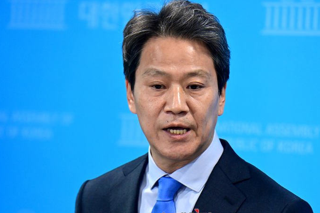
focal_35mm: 376
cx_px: 186
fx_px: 3342
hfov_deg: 5.5
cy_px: 110
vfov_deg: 3.7
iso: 4000
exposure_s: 1/250
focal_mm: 320
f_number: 5.6
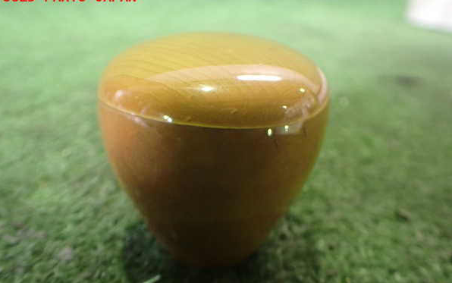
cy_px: 158
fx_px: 394
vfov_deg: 39.4
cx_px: 226
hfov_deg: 59.6
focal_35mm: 32
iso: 1000
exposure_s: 1/30
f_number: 2.3
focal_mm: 5.4
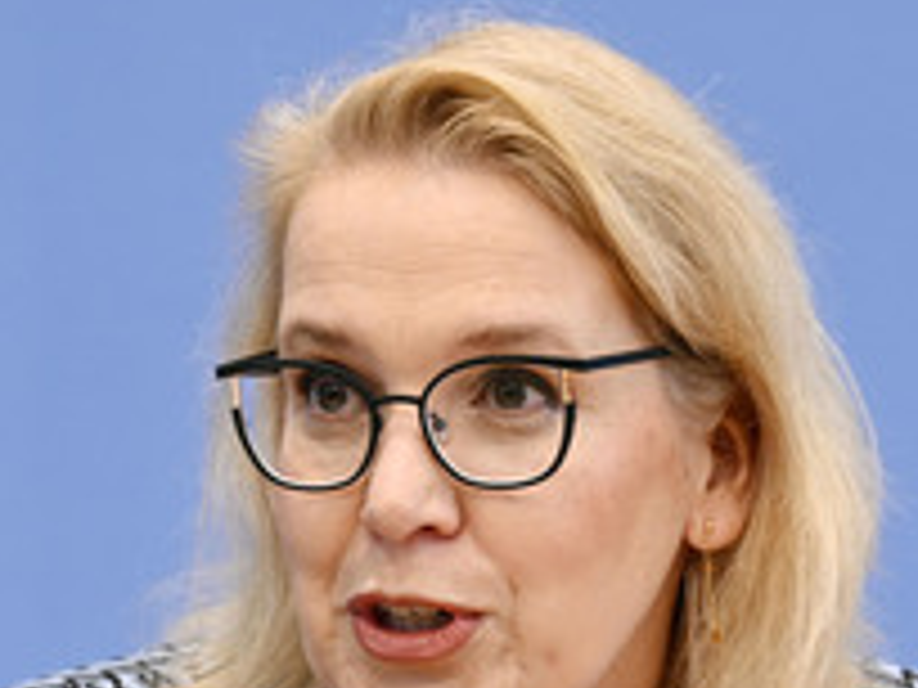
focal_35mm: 266
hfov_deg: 7.4
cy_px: 670
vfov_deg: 5.6
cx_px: 497
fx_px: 7054
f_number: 5.6
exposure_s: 1/500
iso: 3200
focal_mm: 125
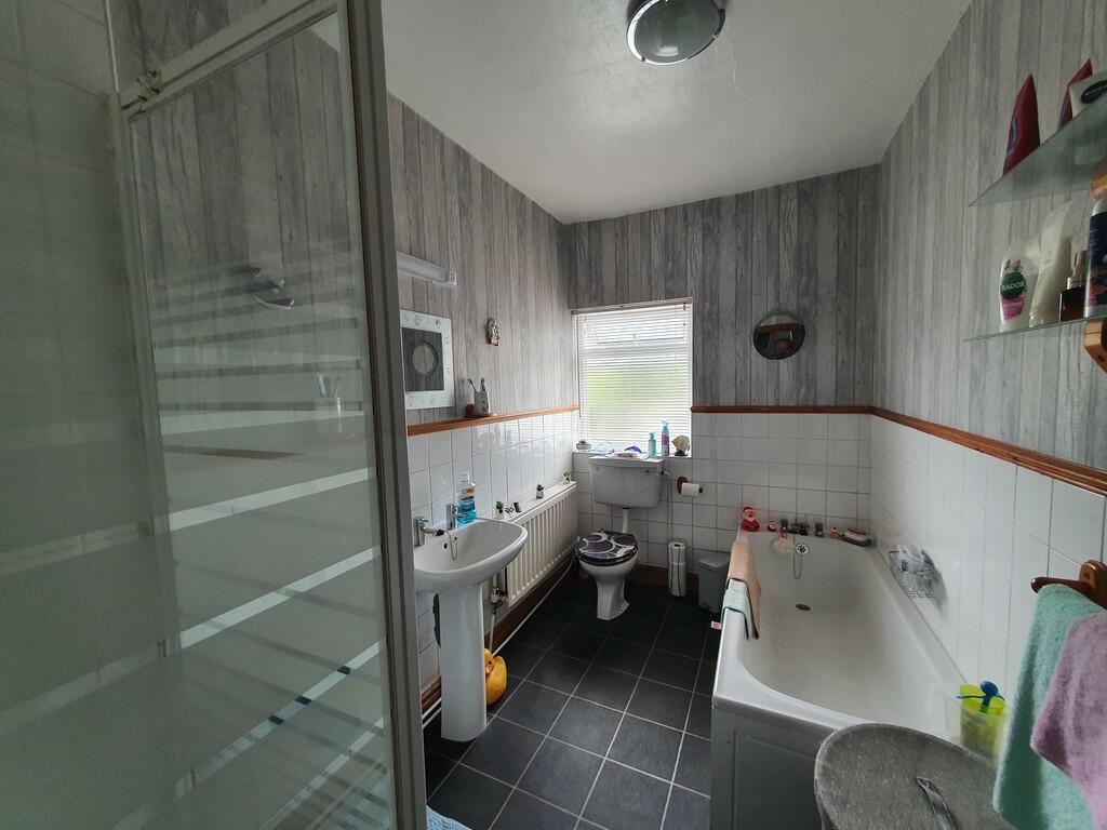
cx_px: 554
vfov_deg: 89.9
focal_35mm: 13
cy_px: 415
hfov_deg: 106.2
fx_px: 416
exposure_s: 1/50
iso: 80
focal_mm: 1.8
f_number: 2.2
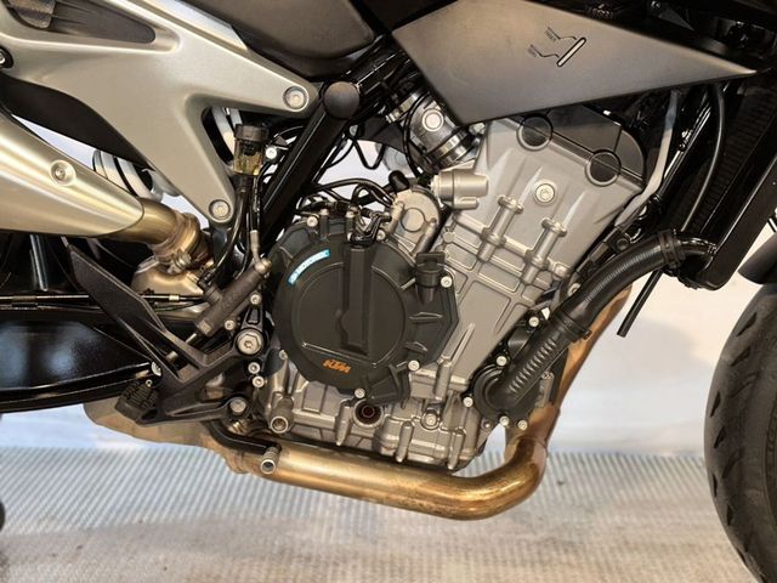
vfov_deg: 30.3
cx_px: 388
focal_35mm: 48
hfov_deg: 39.7
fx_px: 1077
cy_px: 292
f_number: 1.78
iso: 64
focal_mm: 6.86
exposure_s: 1/17
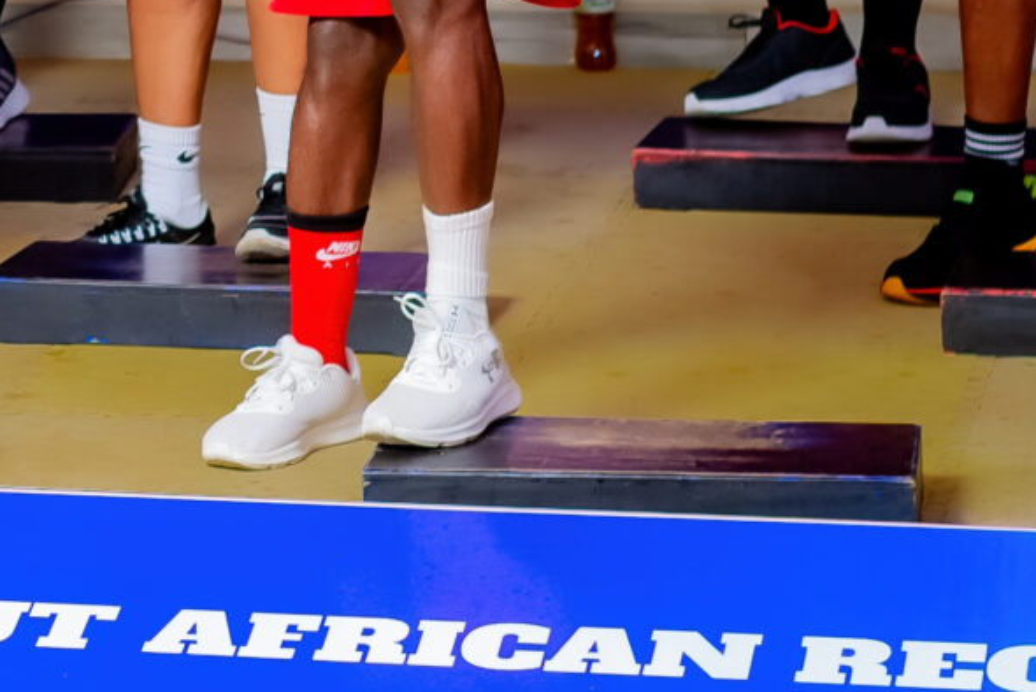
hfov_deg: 9.2
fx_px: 6248
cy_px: -405
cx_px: -479
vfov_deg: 6.2
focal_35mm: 217
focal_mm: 50
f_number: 3.5
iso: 400
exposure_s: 1/160
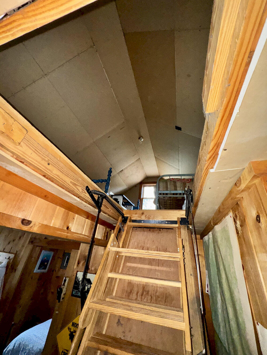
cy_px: 178
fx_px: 144
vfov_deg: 102.1
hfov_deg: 85.7
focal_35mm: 14
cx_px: 134
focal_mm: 2.22
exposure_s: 1/60
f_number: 2.2
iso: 200
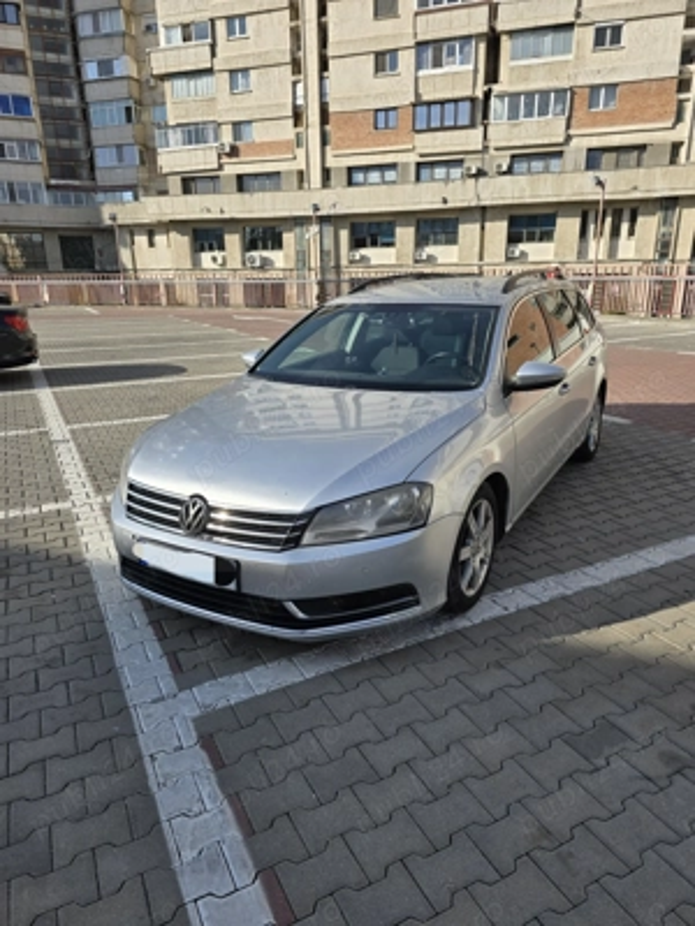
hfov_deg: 58.9
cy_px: 463
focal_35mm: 23
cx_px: 348
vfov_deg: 73.9
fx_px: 616
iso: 12
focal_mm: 6.3
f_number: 1.7
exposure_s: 1/625
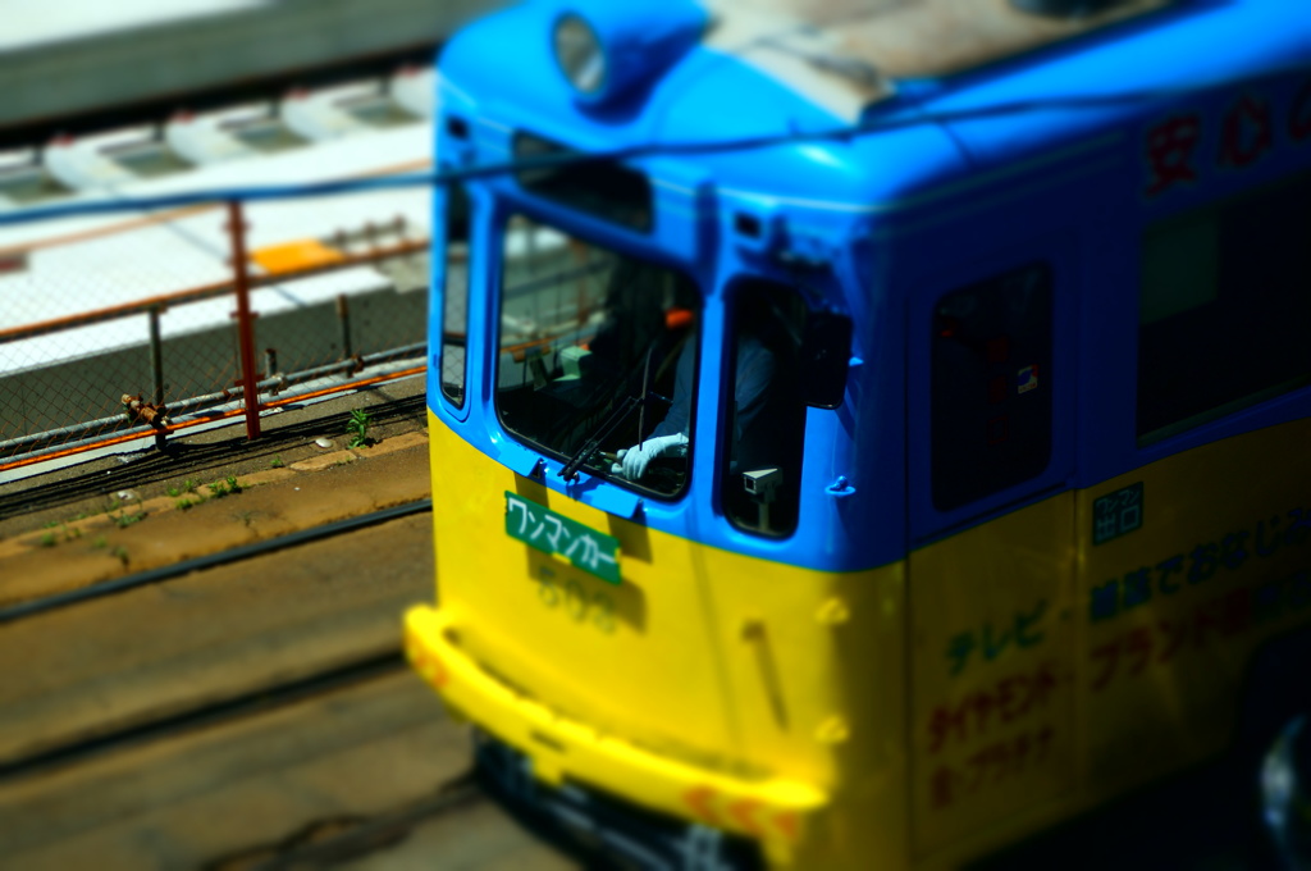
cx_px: 656
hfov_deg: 17.1
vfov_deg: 11.4
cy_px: 436
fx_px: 4364
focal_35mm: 120
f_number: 5.6
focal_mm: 80
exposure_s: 1/800
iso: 100
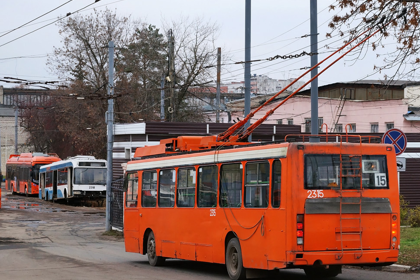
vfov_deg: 15.6
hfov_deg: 23.1
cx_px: 266
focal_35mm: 88
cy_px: 152
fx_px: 1023
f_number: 4.5
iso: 400
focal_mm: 45
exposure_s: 1/320
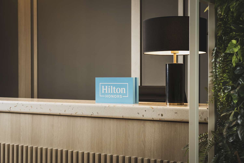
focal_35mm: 70
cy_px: 82
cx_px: 122
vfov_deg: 19.5
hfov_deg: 28.8
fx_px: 475
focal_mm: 70
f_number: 6.3
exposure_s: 1/25
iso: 400
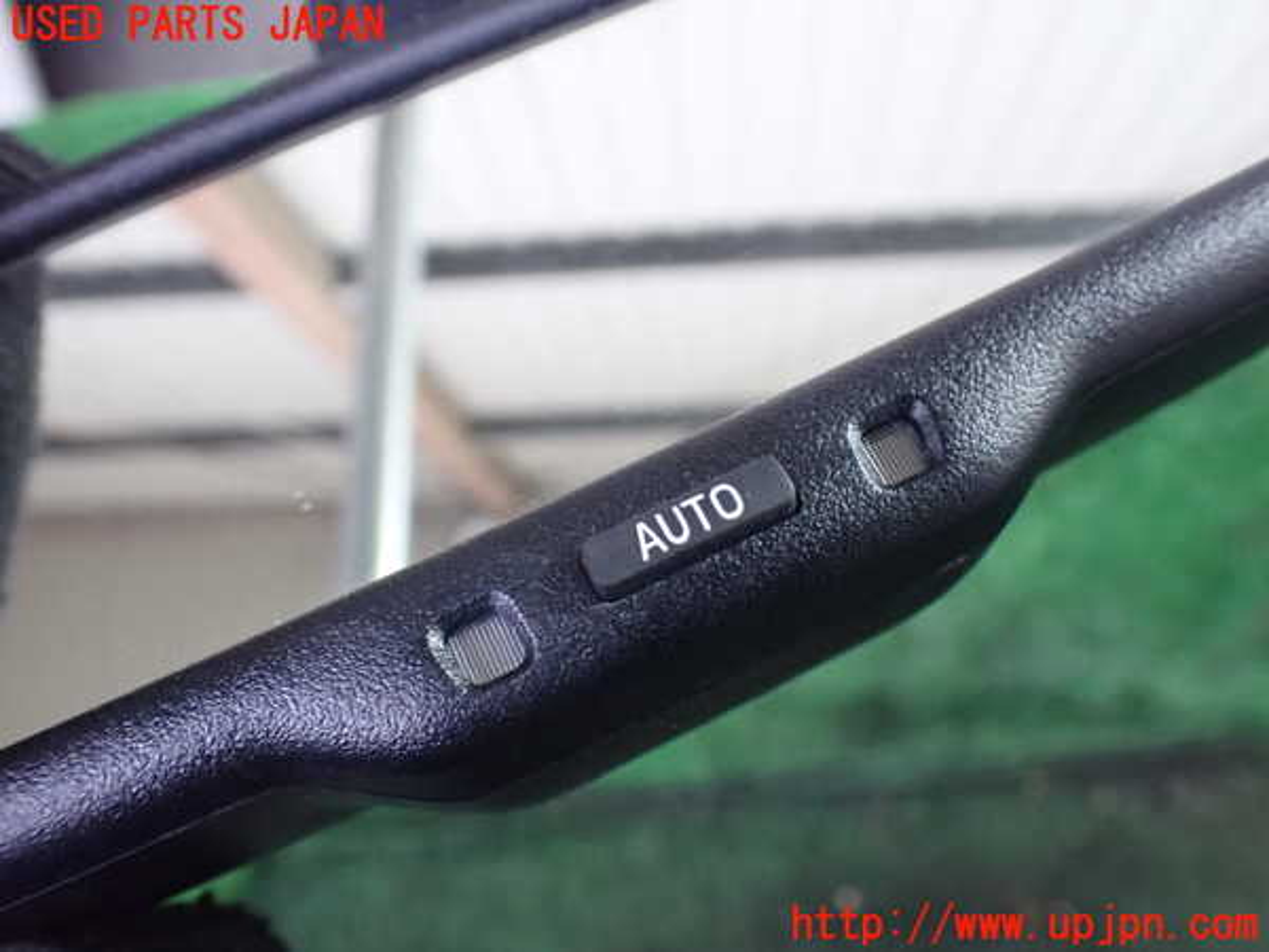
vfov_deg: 46.8
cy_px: 476
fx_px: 1100
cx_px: 634
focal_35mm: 30
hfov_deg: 60.0
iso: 1250
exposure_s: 1/30
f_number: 2.3
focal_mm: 5.4
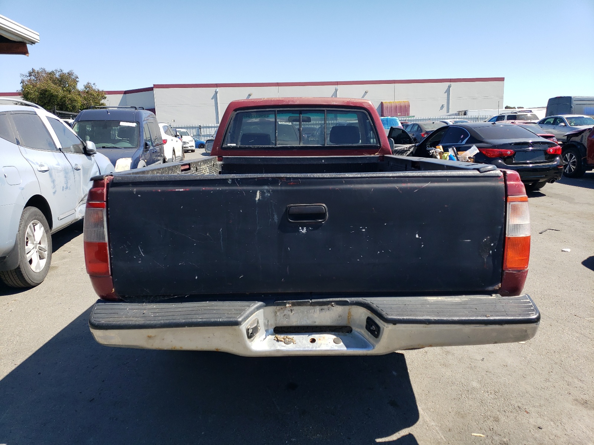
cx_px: 297
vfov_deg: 53.1
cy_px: 222
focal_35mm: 26
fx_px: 446
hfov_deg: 67.3
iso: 50
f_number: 1.5
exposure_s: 1/1667
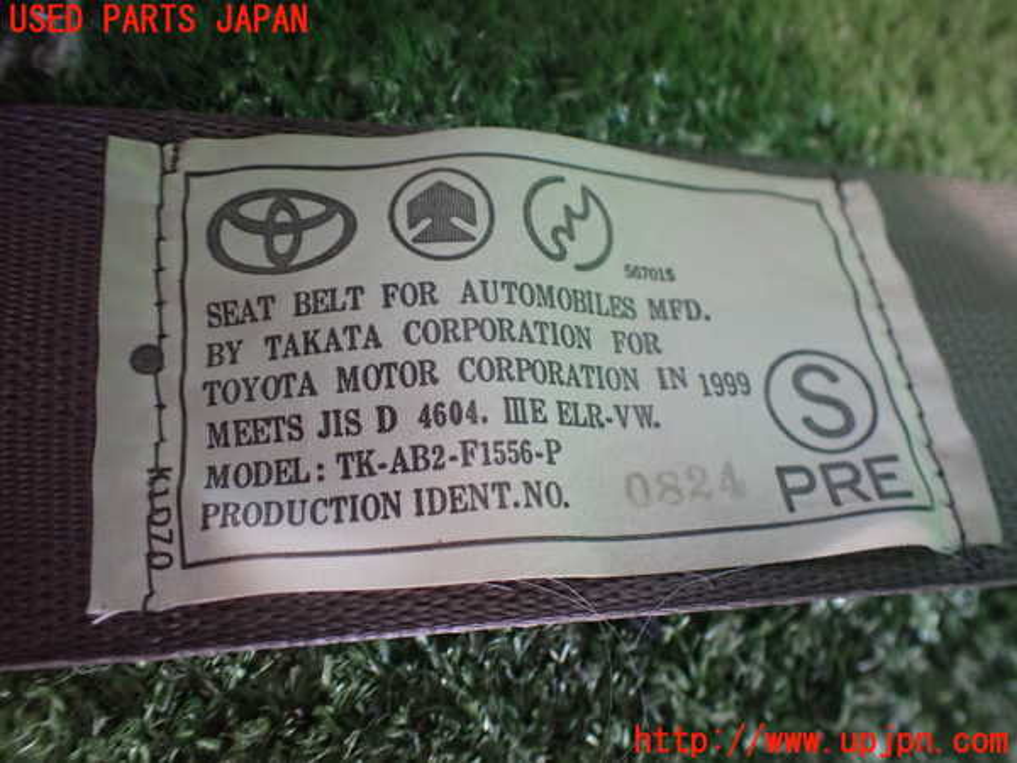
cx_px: 508
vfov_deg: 46.8
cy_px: 382
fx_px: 881
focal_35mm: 30
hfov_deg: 60.0
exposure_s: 1/50
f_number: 2.3
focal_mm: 5.4
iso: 800
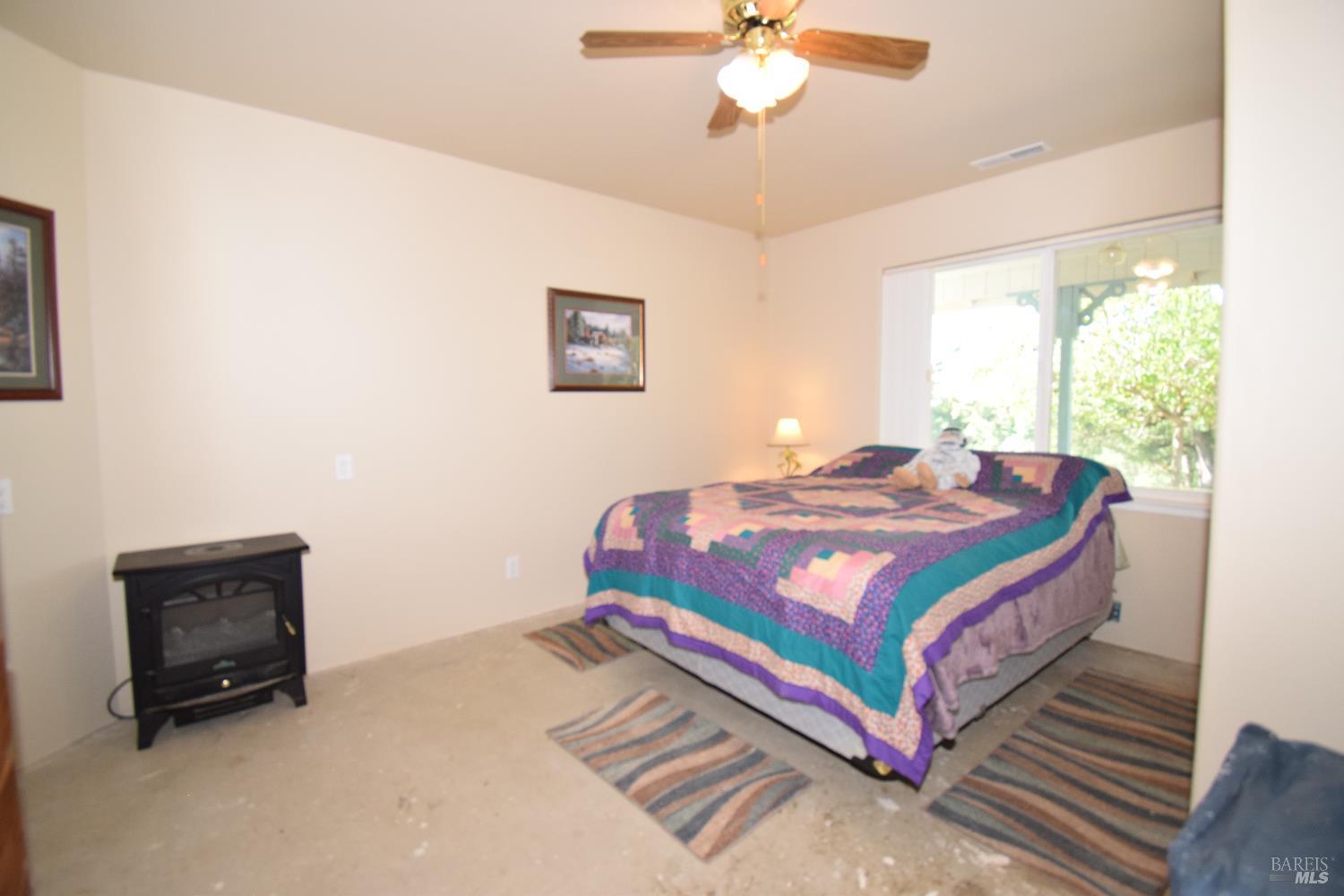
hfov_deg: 100.4
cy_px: 448
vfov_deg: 77.3
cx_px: 672
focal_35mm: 15
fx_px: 560
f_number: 5
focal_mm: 10
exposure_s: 1/100
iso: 800
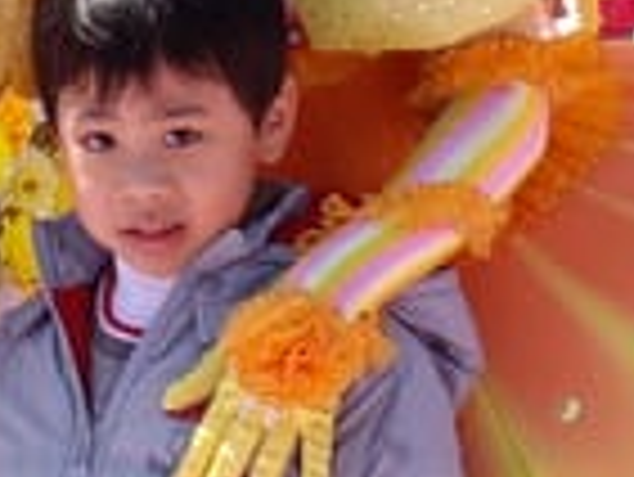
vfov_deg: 5.9
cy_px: 122
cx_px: -49
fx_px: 4583
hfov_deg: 7.9
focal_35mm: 250
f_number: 3.4
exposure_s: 1/320
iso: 64
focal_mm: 11.5
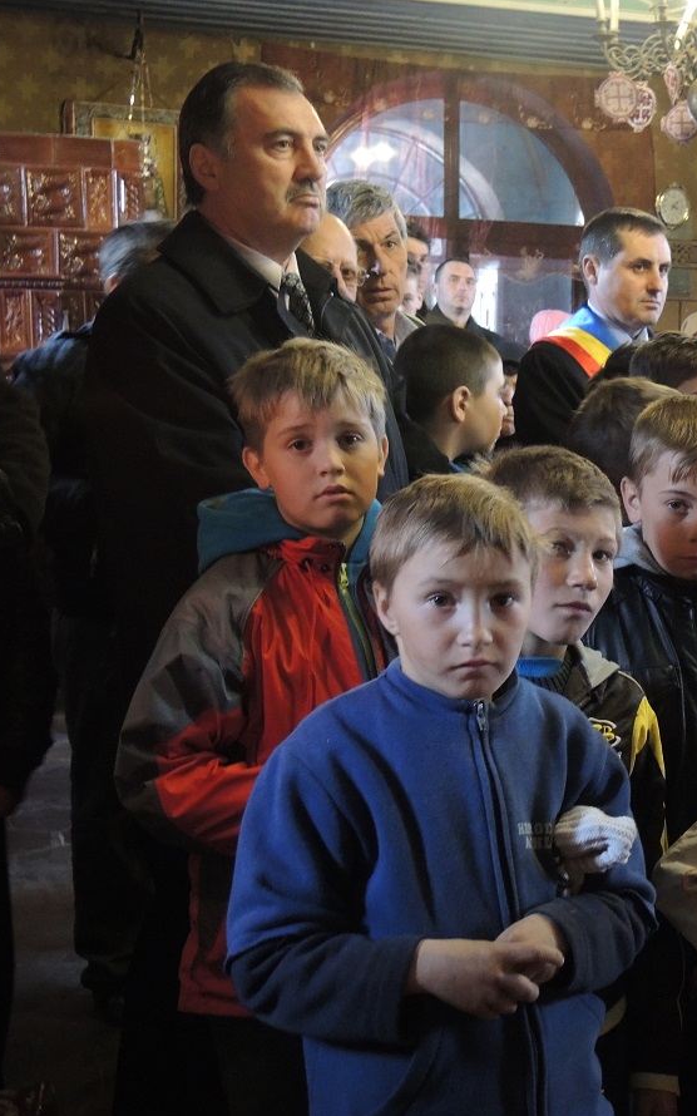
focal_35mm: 60
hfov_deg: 20.7
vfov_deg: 34.0
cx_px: 738
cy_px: 562
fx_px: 1824
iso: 800
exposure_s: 1/10
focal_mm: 9
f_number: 2.5
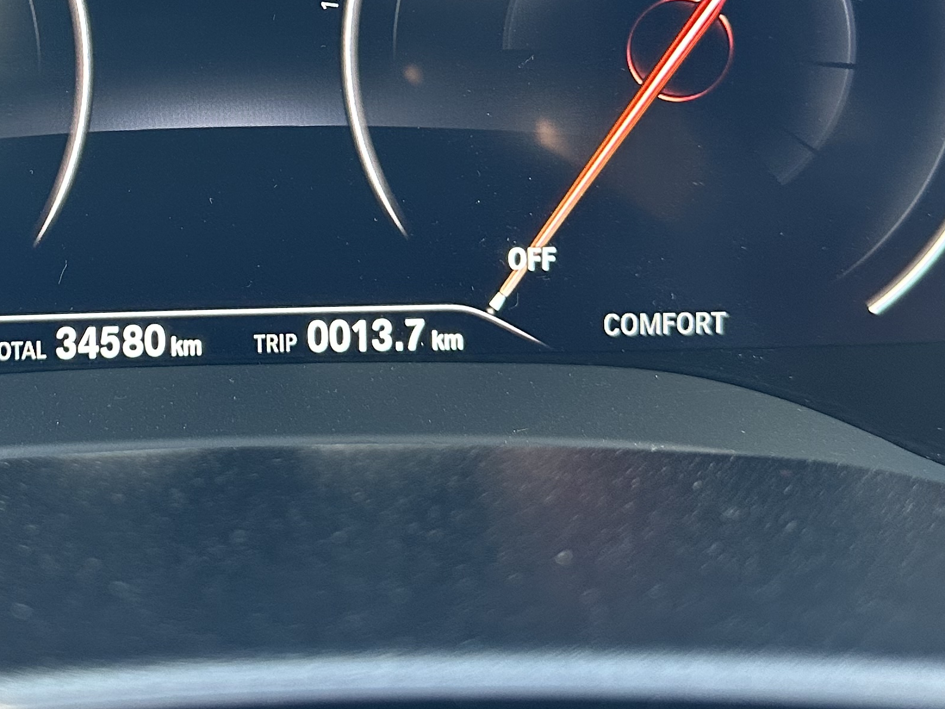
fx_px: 1666
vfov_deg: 23.0
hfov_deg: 30.8
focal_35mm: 61
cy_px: -2
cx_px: 179
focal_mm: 6.86
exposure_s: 1/57
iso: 320
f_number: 1.78
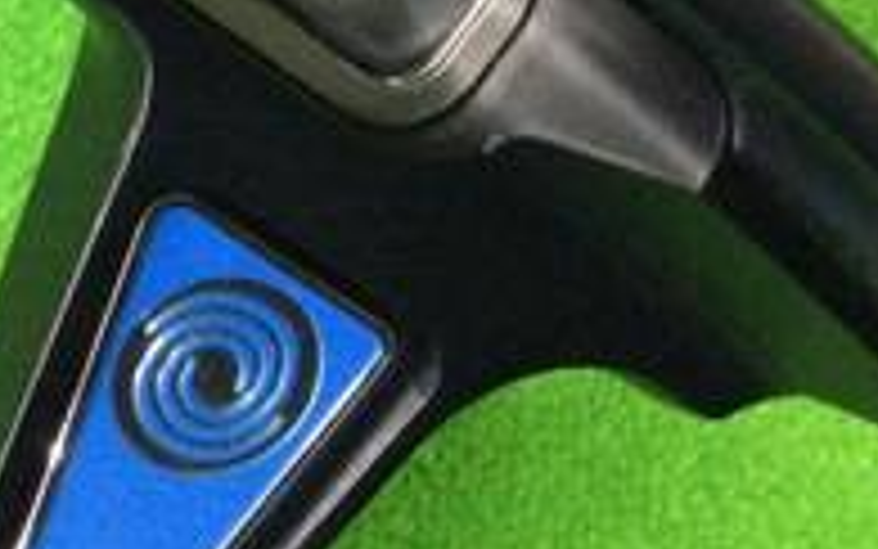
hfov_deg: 18.7
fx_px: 2585
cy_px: -441
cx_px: -23
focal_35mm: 108
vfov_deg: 11.3
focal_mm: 3.3
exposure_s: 1/20
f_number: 2.4
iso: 200
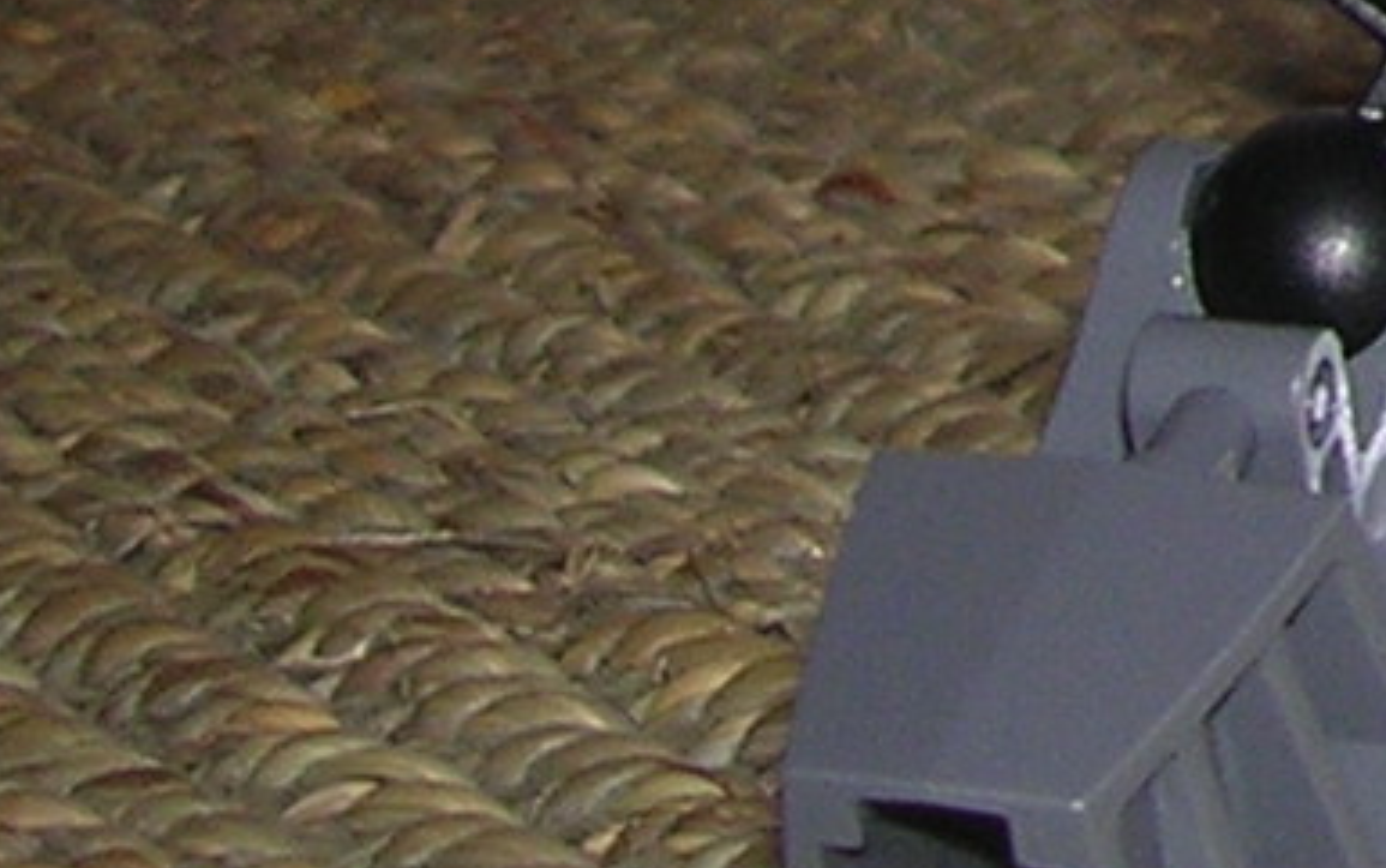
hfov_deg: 8.9
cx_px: 3301
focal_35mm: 214
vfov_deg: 5.8
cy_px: -1412
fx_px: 8087
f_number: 2.8
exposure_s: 1/60.1
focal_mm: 5.8
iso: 100
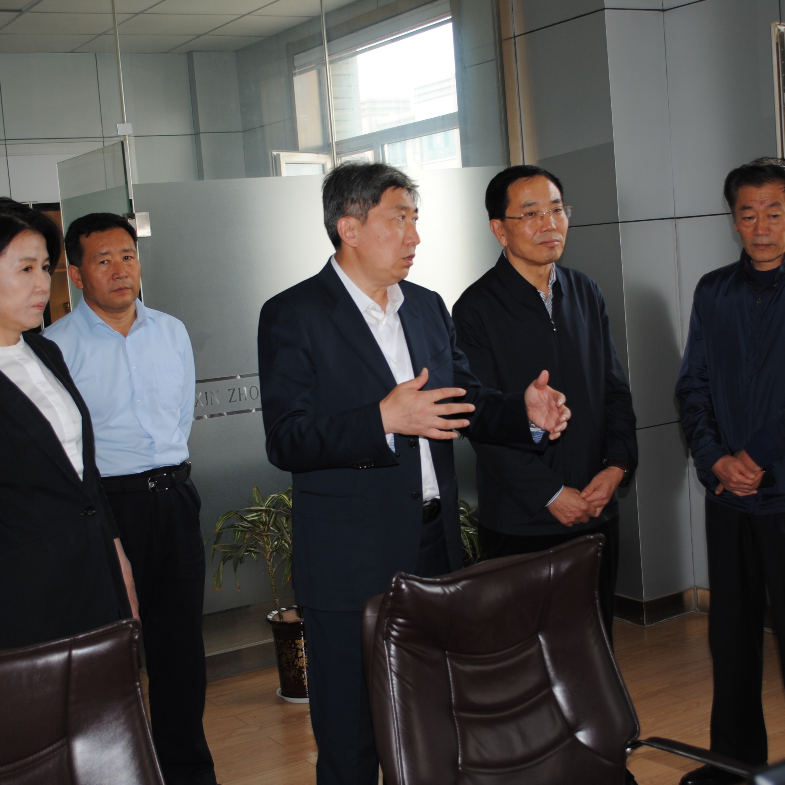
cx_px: 434
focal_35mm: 50
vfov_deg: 34.0
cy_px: 393
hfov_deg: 34.0
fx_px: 1283
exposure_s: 1/60
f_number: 4.2
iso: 100
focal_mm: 26
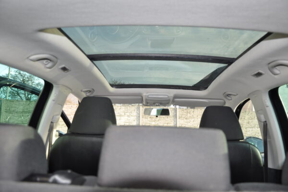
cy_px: 96
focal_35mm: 32
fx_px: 252
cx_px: 144
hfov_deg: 59.5
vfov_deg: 41.6
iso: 400
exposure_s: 1/160
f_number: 3.8
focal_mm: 21
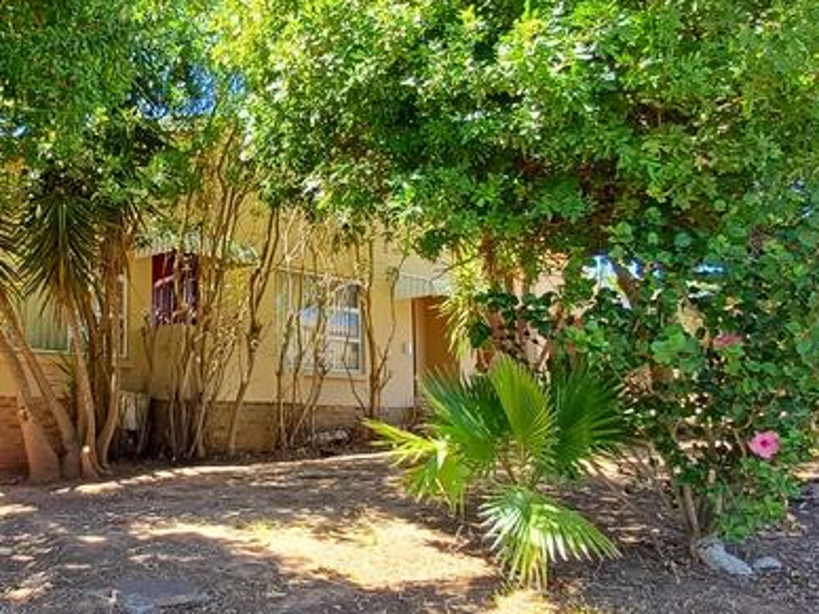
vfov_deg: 42.9
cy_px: 316
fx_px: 781
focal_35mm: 33
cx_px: 203
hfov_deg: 52.8
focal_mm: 1.64
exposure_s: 1/124
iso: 40
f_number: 2.2
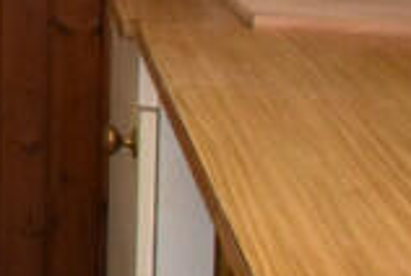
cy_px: -158
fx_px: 1109
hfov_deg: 13.2
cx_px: -661
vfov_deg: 13.3
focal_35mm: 97
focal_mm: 10
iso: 2200
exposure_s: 1/60
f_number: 14
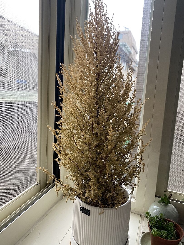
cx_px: 92
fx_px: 184
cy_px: 122
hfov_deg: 53.1
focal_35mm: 26
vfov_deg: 67.3
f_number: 1.8
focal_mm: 4.25
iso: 125
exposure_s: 1/76
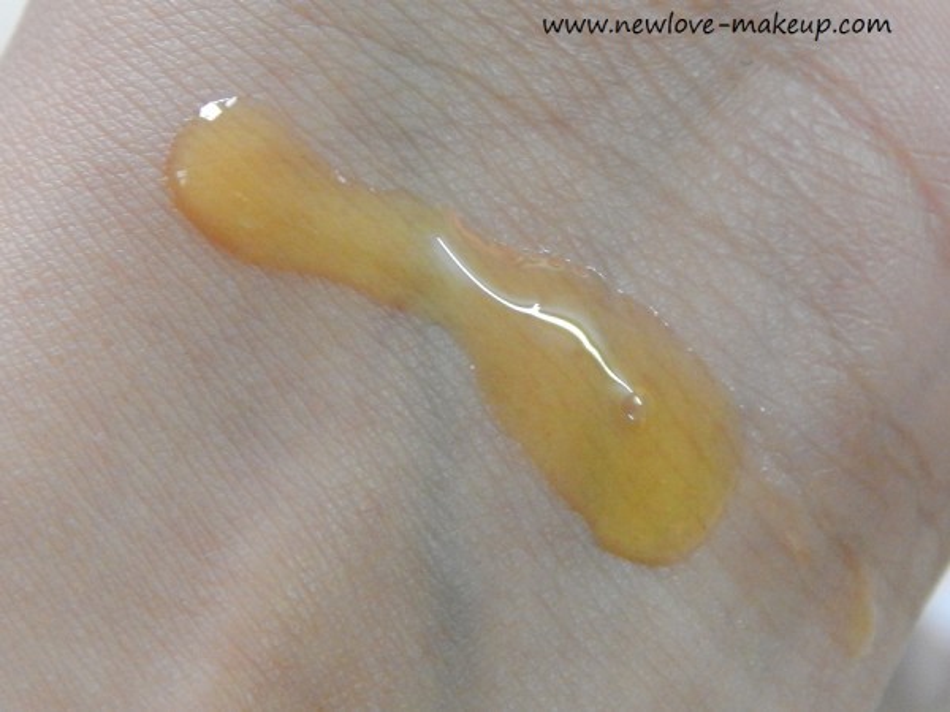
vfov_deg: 15.7
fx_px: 2580
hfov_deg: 20.9
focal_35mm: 94
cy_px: 356
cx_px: 475
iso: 800
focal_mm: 16.6
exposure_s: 1/15
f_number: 4.4
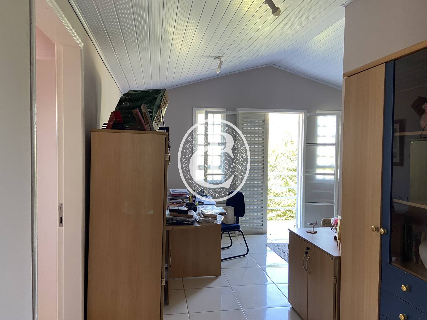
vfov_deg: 53.1
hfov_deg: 67.3
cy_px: 160
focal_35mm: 26
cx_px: 214
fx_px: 321
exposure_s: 1/79
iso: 125
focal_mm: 4.25
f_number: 1.8
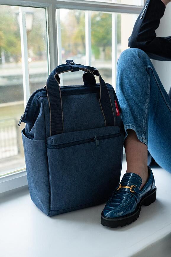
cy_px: 128
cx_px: 86
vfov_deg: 39.6
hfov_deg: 27.0
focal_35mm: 50
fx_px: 356
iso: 1000
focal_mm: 50
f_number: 5.6
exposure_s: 1/250
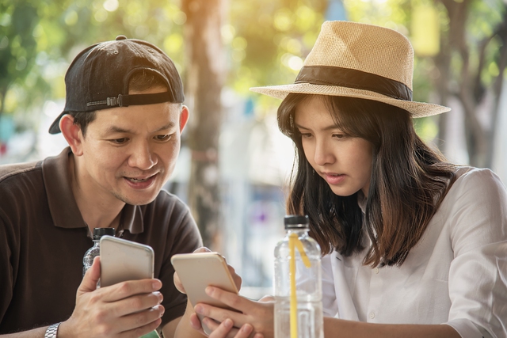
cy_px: 169
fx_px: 1690
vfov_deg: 11.4
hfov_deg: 17.1
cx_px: 254
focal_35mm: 120
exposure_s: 1/200
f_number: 4
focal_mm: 120
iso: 400
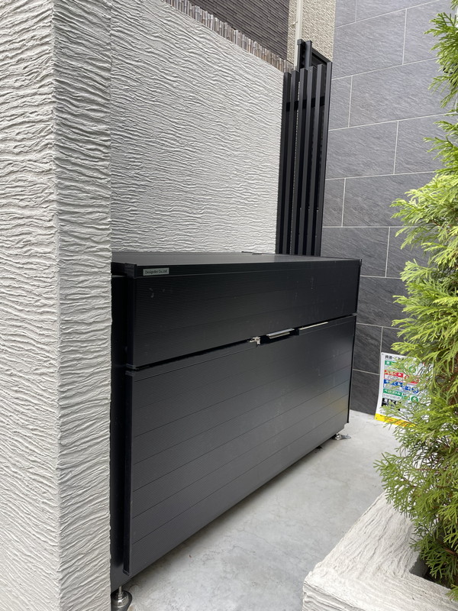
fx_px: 459
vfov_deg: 67.3
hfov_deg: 53.1
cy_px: 306
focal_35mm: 26
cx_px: 229
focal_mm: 4.2
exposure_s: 1/121
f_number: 1.6
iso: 50
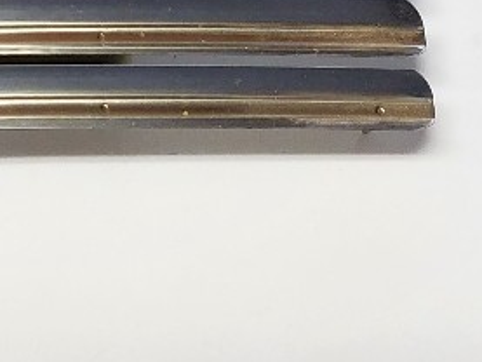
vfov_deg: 23.6
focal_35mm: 60
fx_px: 836
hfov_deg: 30.8
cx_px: 56
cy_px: 17
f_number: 1.7
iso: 160
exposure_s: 1/60
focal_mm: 4.2
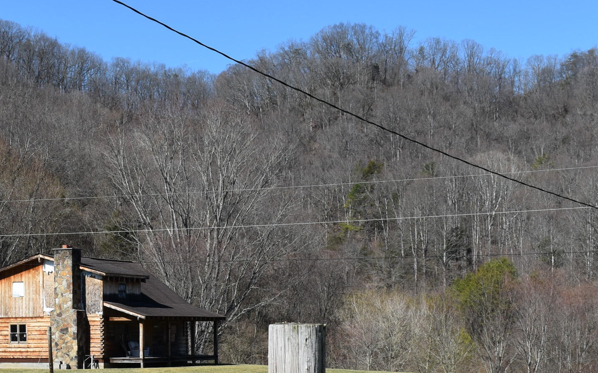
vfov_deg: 16.5
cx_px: 128
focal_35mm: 77
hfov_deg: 26.4
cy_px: 395
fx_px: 1255
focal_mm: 24
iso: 100
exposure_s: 1/250
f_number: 8
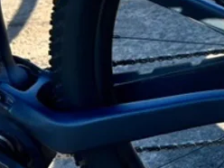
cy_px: 27
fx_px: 544
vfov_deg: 17.4
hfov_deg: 21.5
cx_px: 273
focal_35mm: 84
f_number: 1.5
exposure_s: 1/723
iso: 50
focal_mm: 5.7
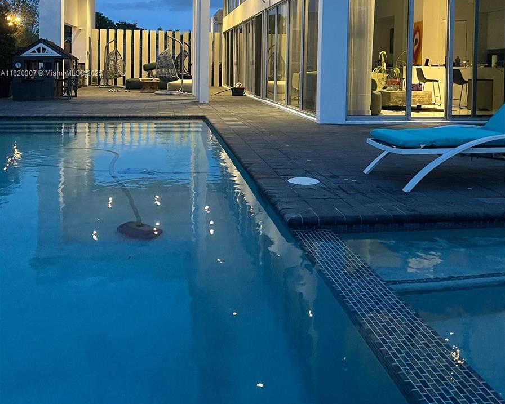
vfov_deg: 41.3
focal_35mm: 34
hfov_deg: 52.8
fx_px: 508
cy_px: 74
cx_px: 253
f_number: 1.6
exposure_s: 1/30
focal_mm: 5.1
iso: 800
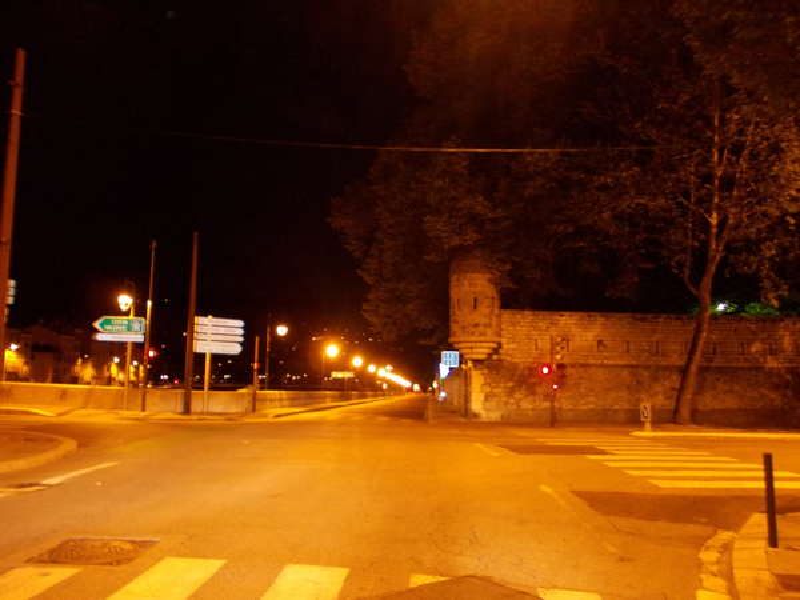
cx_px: 400
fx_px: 647
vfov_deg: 49.7
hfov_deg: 63.4
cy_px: 300
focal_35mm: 28
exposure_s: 1/2.5
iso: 200
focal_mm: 4
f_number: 2.7
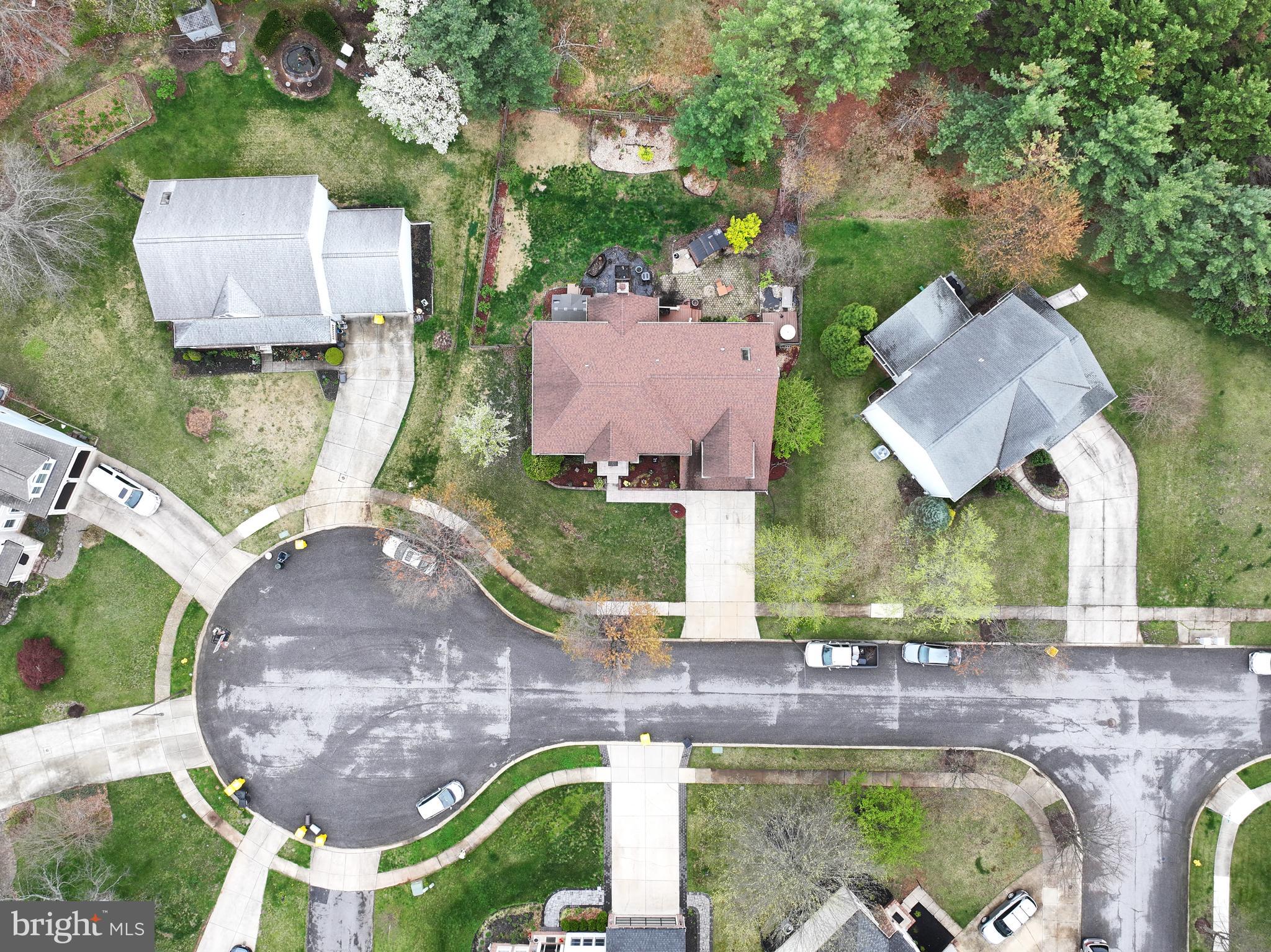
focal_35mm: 24
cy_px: 476
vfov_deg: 56.8
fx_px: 881
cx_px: 636
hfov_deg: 71.6
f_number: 2.8
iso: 100
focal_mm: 12.29
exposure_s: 1/240
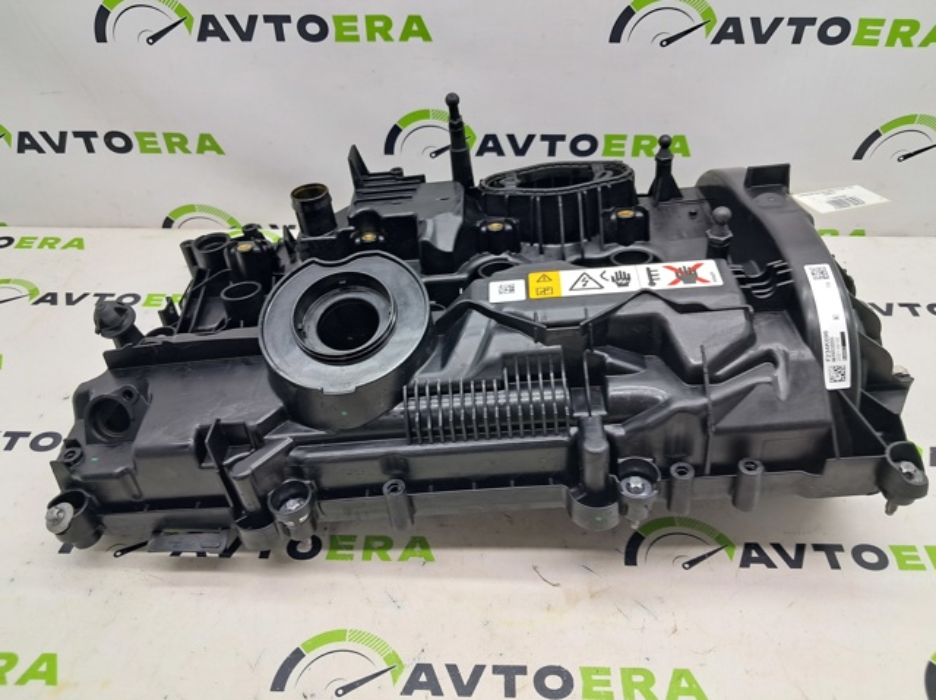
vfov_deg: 51.3
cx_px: 468
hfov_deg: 65.4
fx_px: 730
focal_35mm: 27
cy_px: 350
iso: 50
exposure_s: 1/60
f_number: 1.8
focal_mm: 4
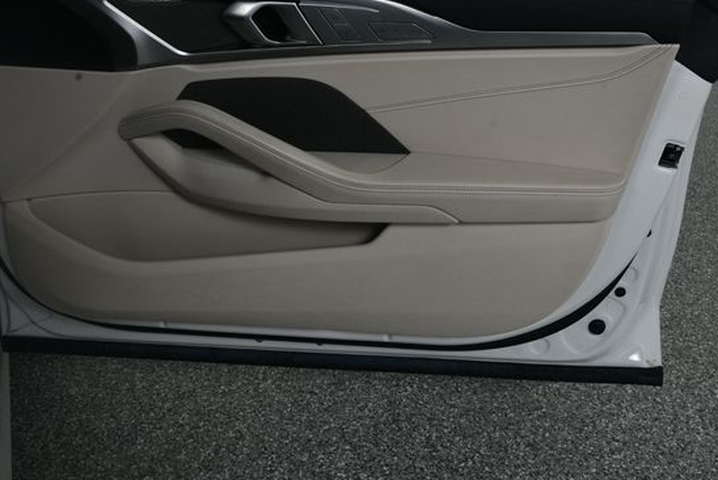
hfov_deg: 46.4
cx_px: 368
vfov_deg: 31.9
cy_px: 203
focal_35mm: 42
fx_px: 838
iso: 100
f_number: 14
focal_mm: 24
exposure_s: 1/160
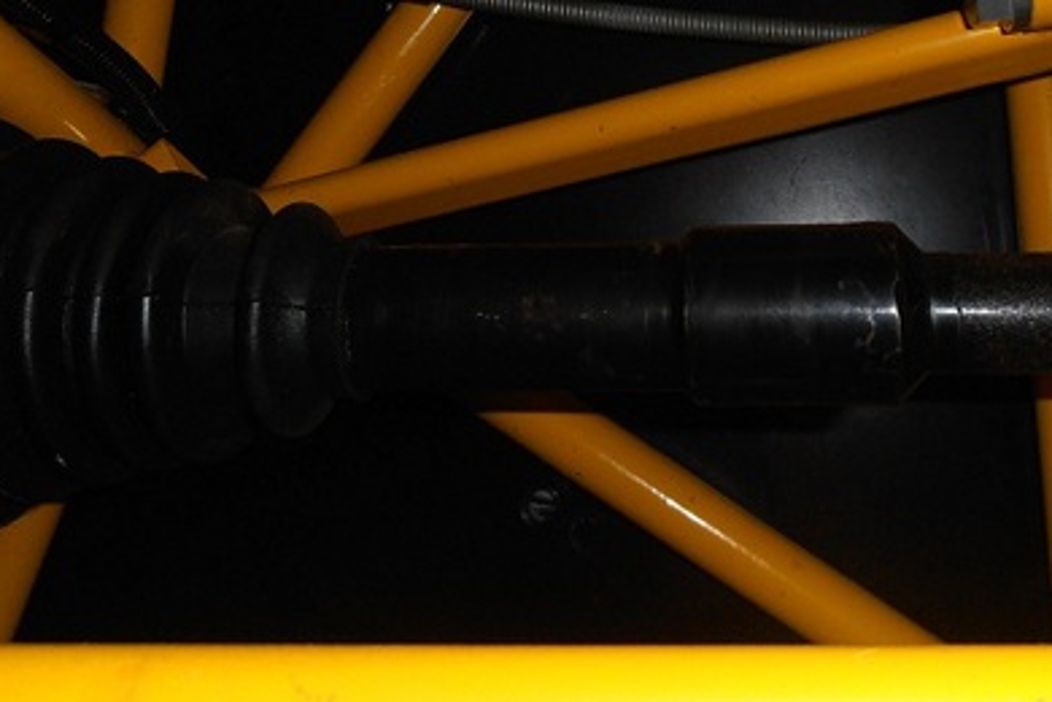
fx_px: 1198
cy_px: 130
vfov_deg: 31.7
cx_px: 637
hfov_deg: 47.1
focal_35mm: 41
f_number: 3
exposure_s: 1/30
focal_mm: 4.2
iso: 125
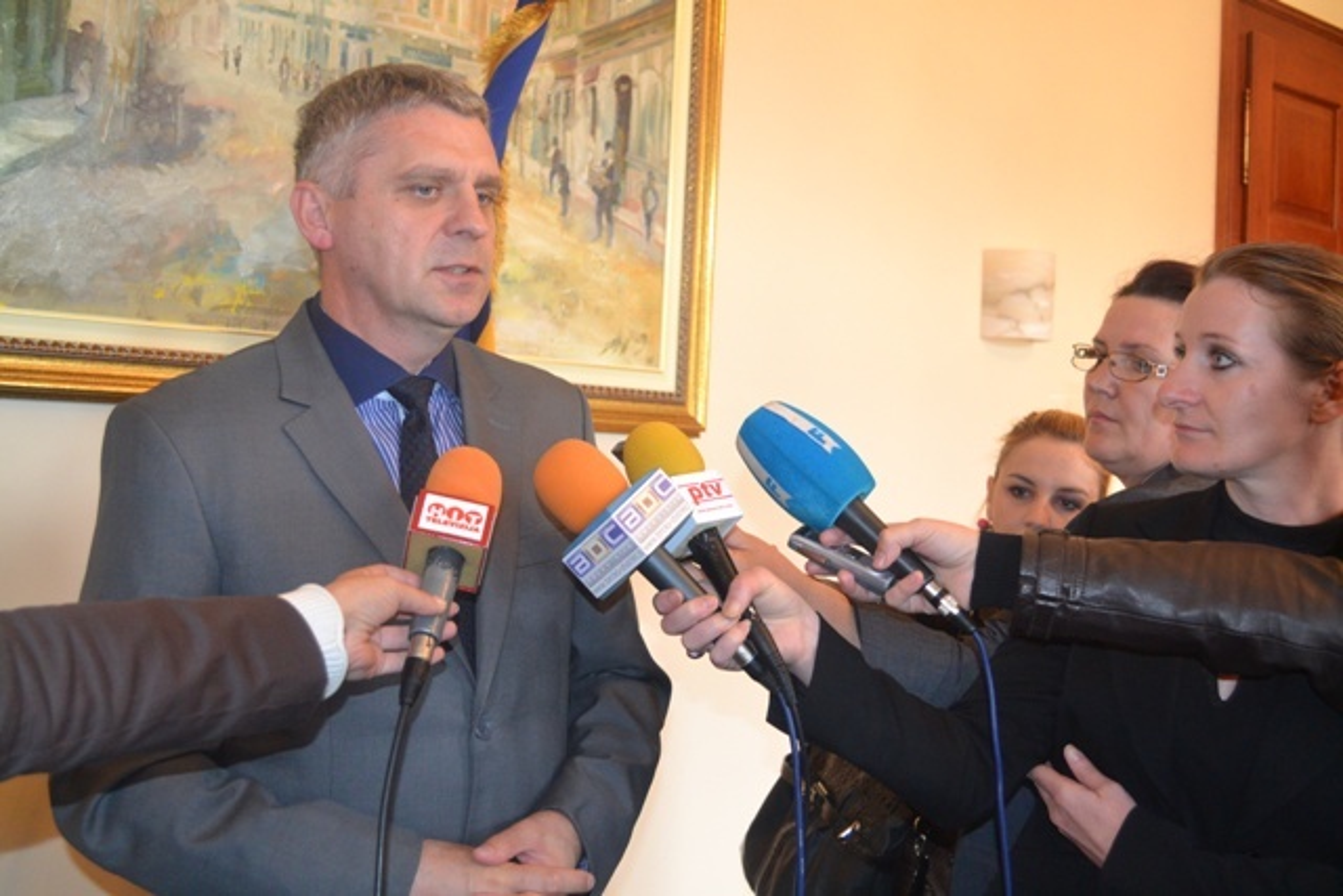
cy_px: 448
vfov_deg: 31.9
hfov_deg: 46.4
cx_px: 672
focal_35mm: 42
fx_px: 1567
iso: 1600
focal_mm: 28
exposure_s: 1/60
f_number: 4.5
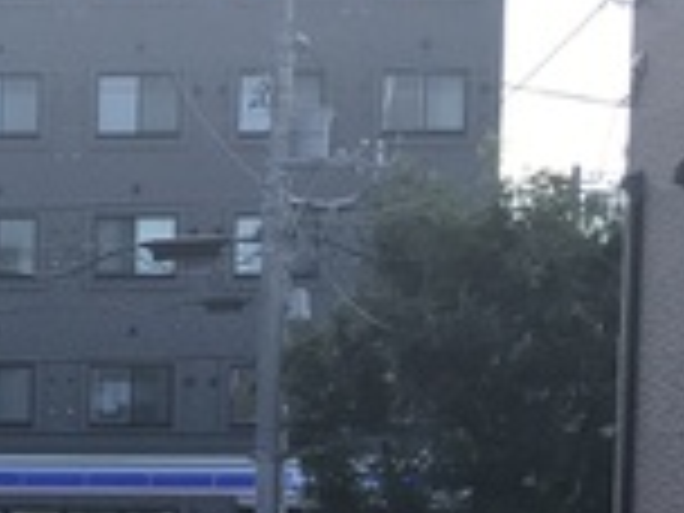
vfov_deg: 11.2
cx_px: -230
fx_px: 2549
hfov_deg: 14.6
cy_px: 686
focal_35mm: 129
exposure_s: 1/1100
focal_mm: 3.99
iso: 20
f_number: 1.8
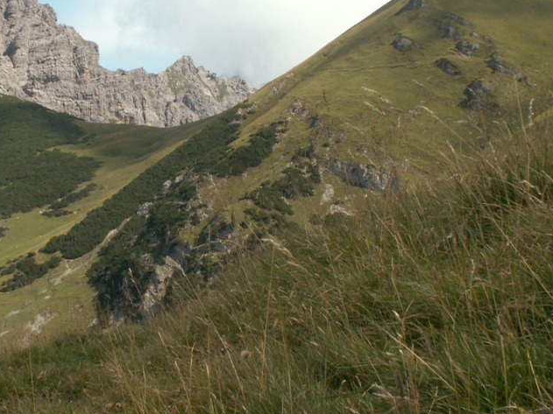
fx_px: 1374
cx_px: 144
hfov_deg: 22.6
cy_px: 165
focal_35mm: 86
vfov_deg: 17.1
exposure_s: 1/125
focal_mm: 8.78
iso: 50
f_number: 6.3
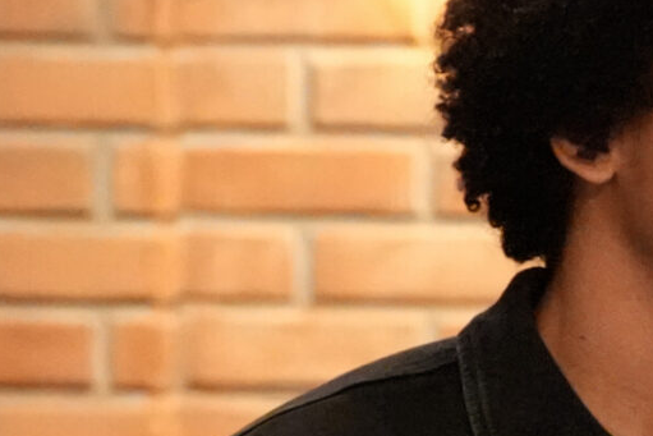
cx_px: 1438
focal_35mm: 386
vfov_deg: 3.5
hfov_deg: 5.2
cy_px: 749
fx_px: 7003
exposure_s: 1/60
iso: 12800
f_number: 4
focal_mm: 77
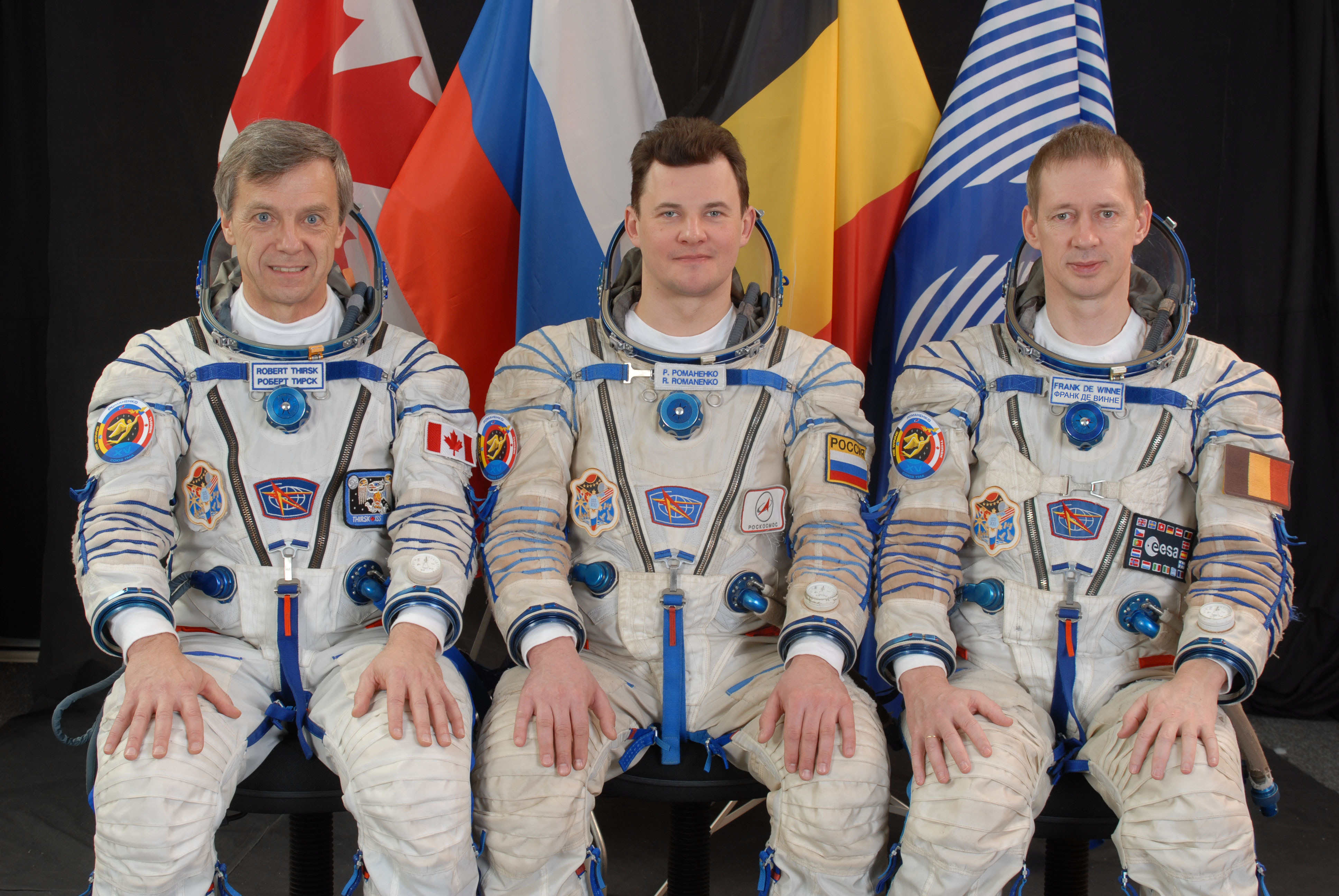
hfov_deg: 41.1
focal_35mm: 48
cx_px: 670
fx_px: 1787
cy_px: 448
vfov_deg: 28.2
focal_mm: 32
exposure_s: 1/125
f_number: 5.6
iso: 100
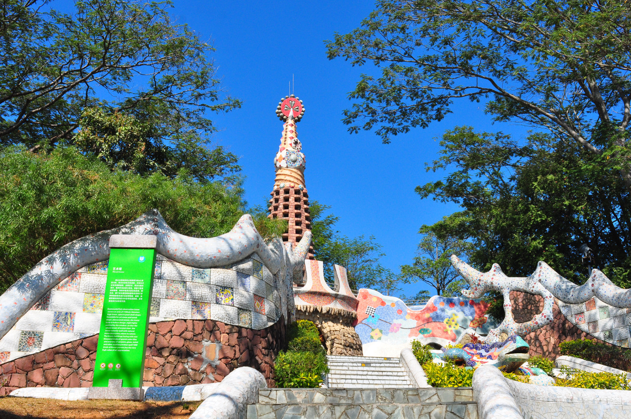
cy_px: 210
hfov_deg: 53.2
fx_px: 630
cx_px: 316
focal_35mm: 36
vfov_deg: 36.8
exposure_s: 1/1000
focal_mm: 24
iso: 500
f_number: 9
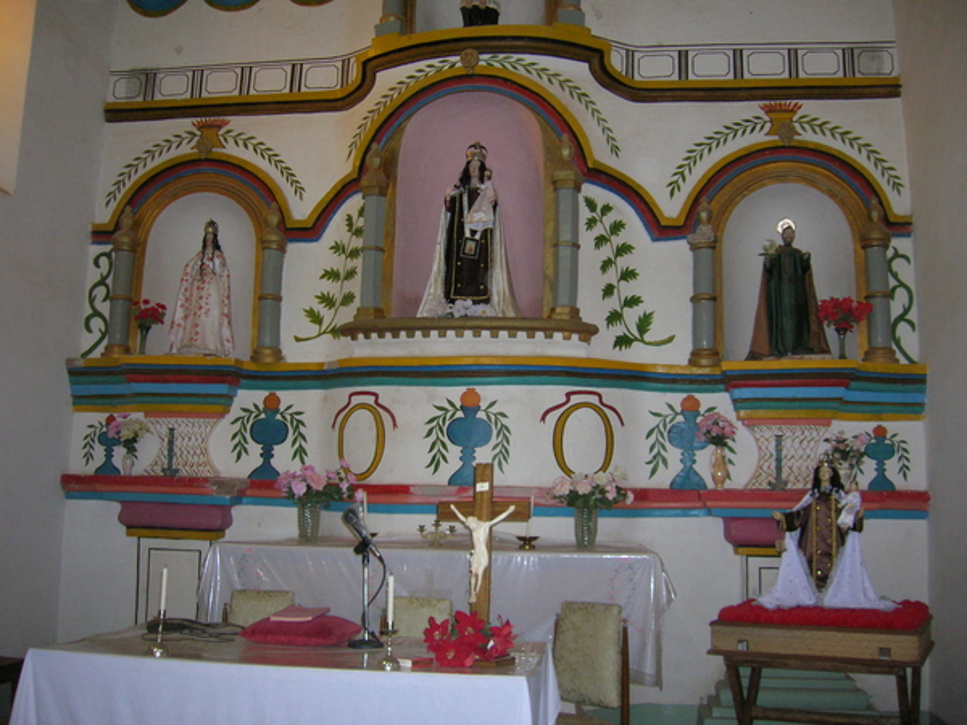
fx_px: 950
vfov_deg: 41.8
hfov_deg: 54.0
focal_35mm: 34
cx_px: 484
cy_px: 362
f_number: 2.9
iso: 181
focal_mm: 5.7
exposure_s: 1/60.1
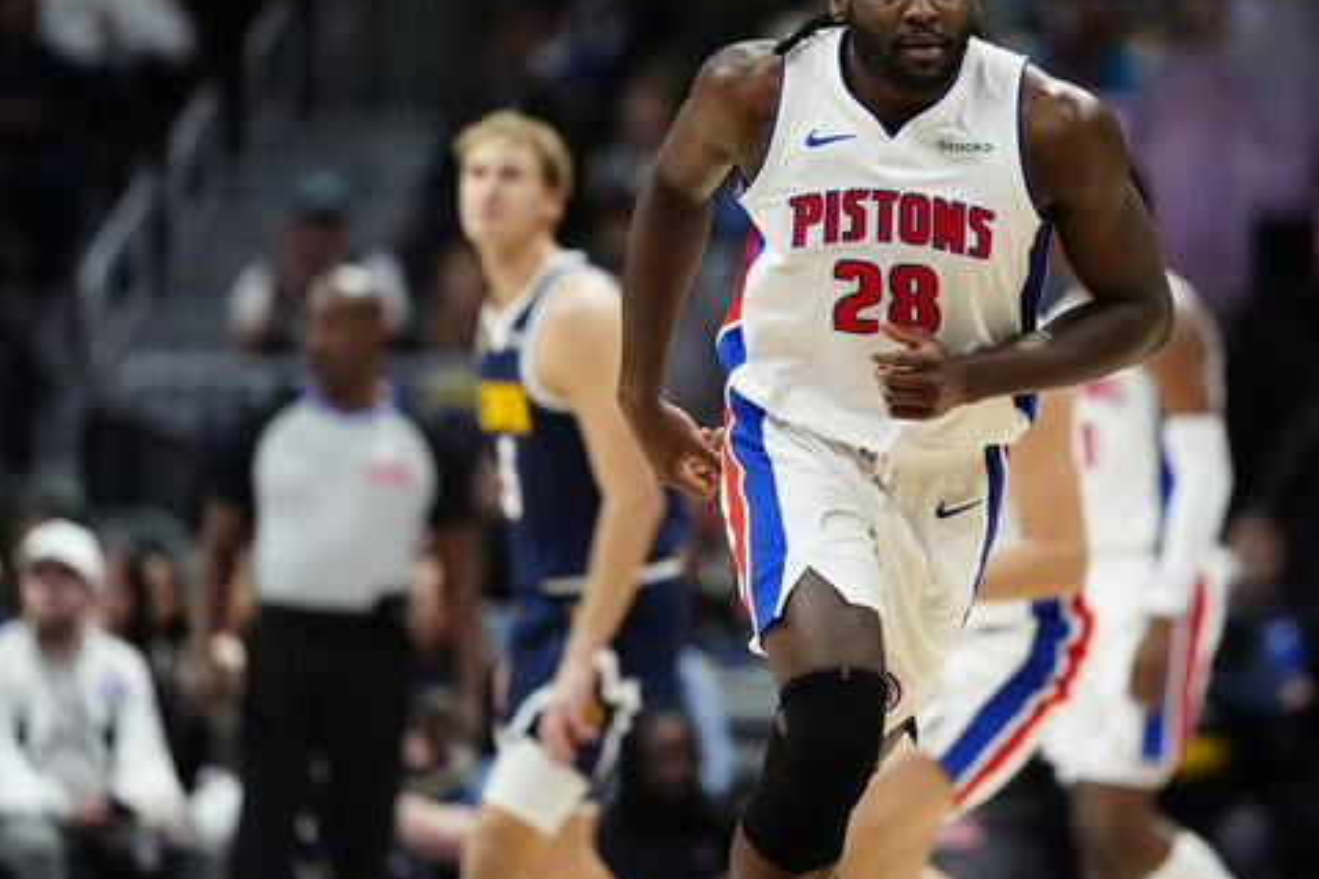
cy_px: 365
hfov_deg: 5.1
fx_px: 14906
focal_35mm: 407
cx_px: 848
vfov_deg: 3.4
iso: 5000
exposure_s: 1/2000
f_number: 2.8
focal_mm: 300
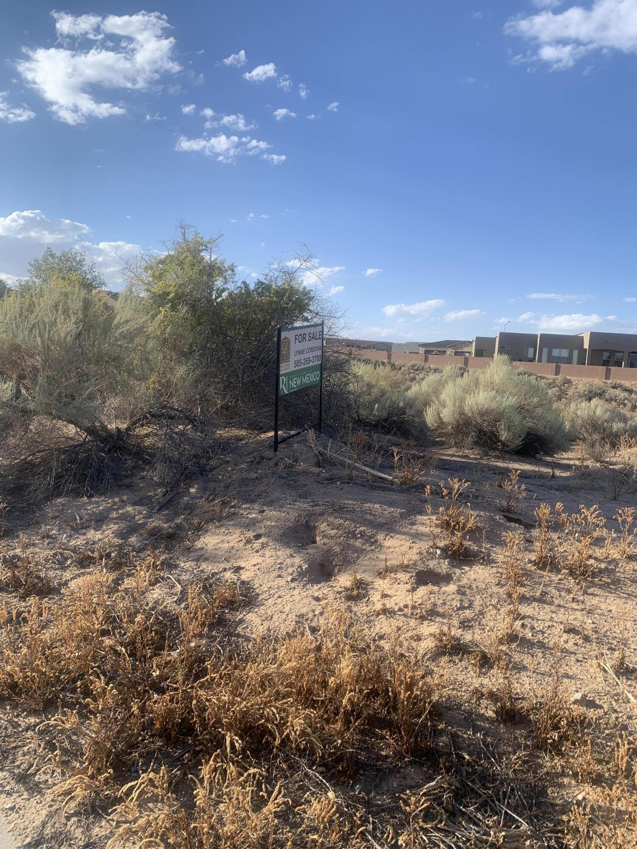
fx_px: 638
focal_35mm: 26
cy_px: 424
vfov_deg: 67.3
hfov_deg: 53.1
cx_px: 318
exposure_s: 1/1661
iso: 25
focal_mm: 4.25
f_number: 1.8
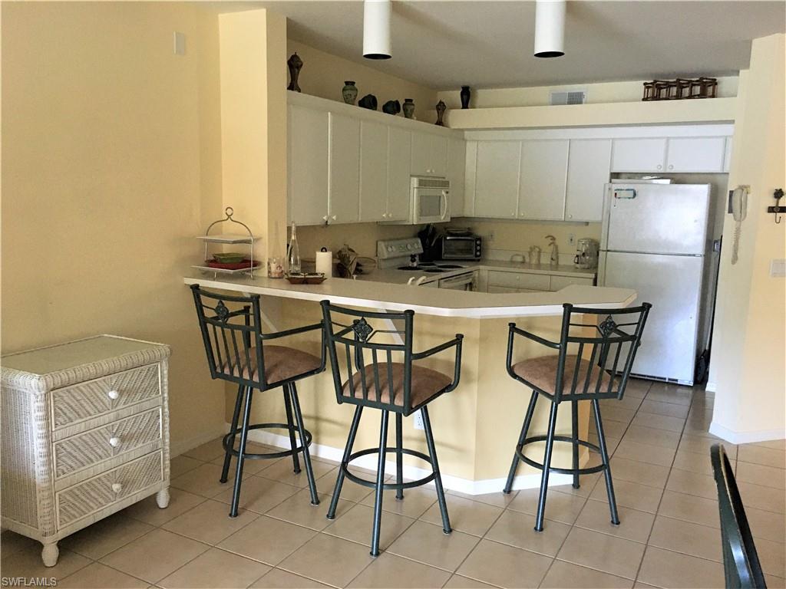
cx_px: 393
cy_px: 294
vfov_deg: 48.2
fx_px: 658
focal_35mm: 29
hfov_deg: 61.7
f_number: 2.2
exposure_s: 1/30
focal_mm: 4.15
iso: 200
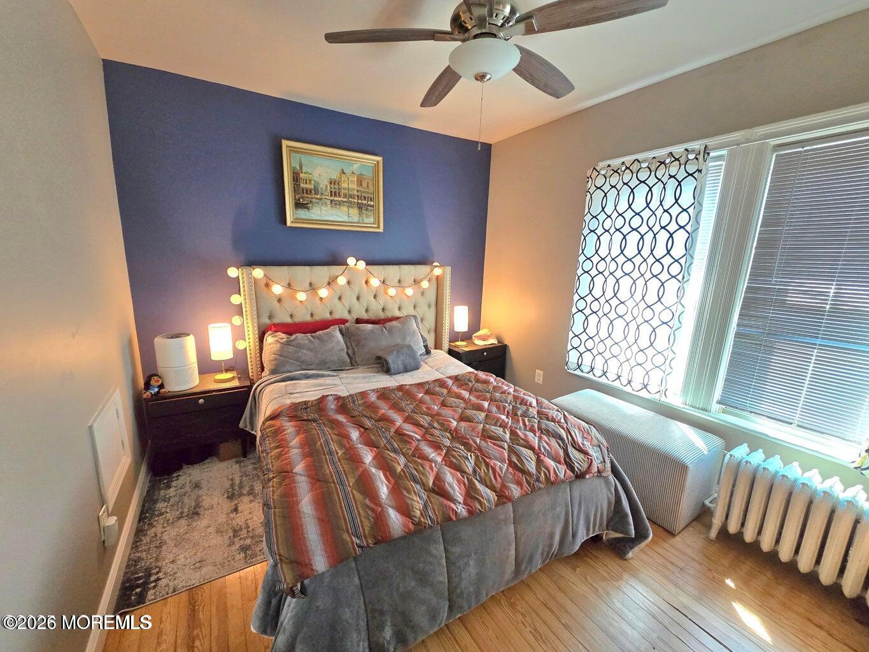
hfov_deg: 106.2
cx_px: 434
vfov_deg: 89.9
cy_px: 326
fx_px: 326
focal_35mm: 13
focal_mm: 2.2
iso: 320
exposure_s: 1/60.2
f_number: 2.2
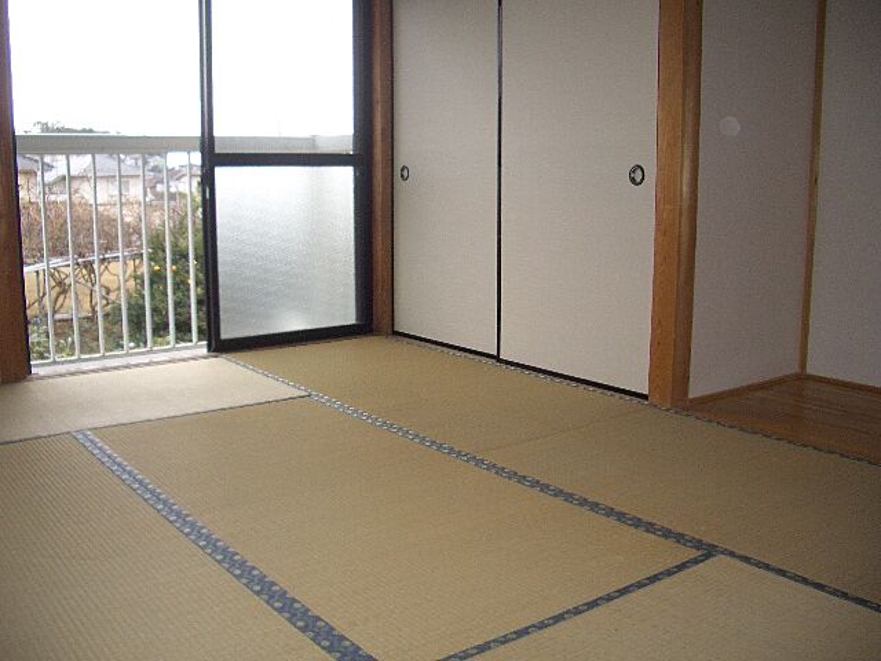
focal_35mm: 35
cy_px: 330
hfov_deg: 52.6
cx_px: 440
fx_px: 891
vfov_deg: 40.7
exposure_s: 1/125
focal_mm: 5.8
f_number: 2.6
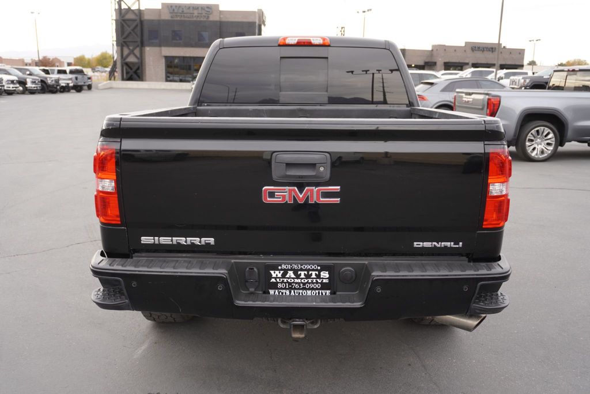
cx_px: 295
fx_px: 517
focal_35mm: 32
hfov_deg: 59.5
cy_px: 197
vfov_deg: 41.8
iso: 100
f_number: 4
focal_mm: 21
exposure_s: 1/60
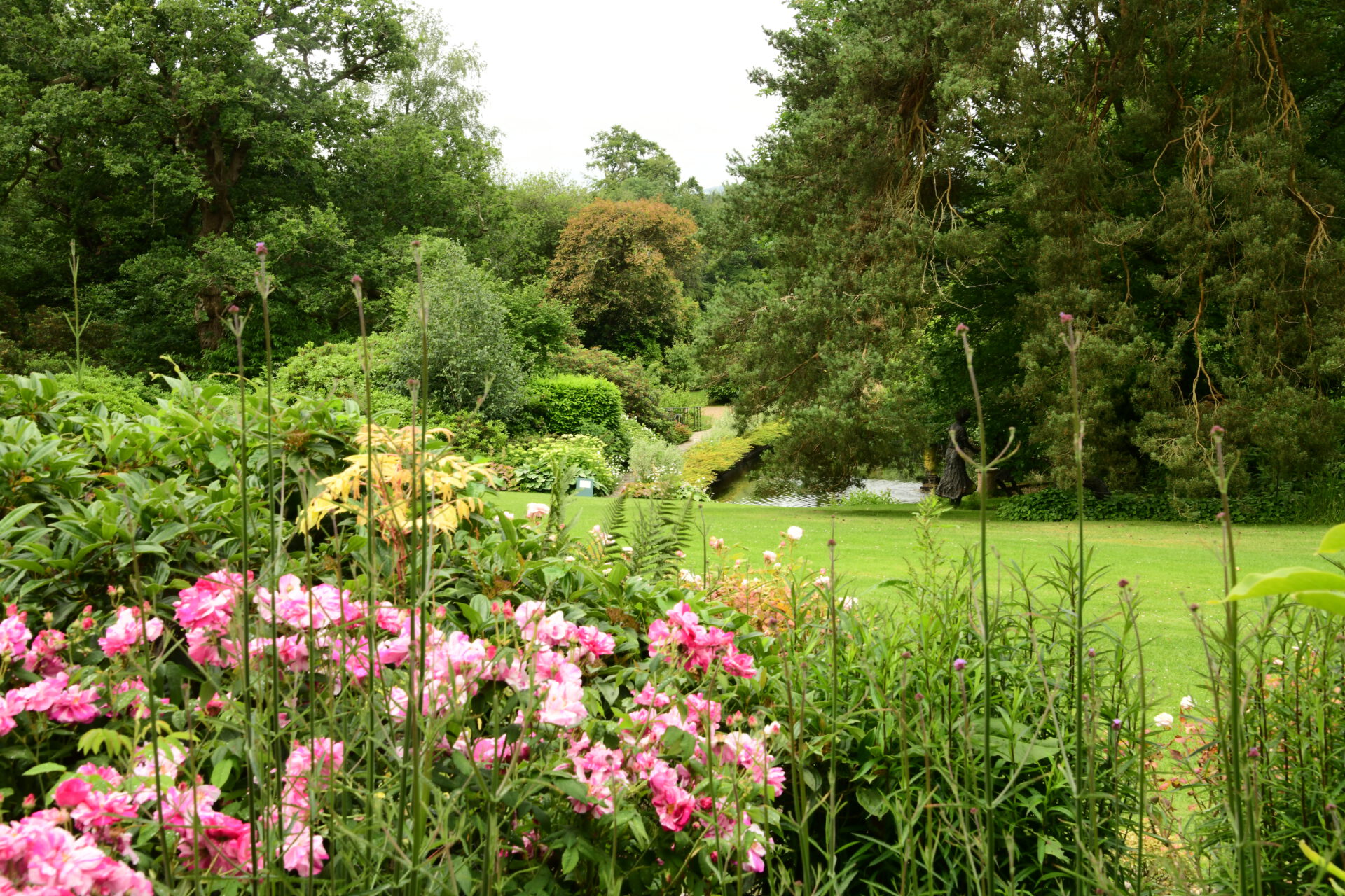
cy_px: 448
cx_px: 672
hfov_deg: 31.0
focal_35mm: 65
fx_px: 2428
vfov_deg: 20.9
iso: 450
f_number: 18
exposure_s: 1/60
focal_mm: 65
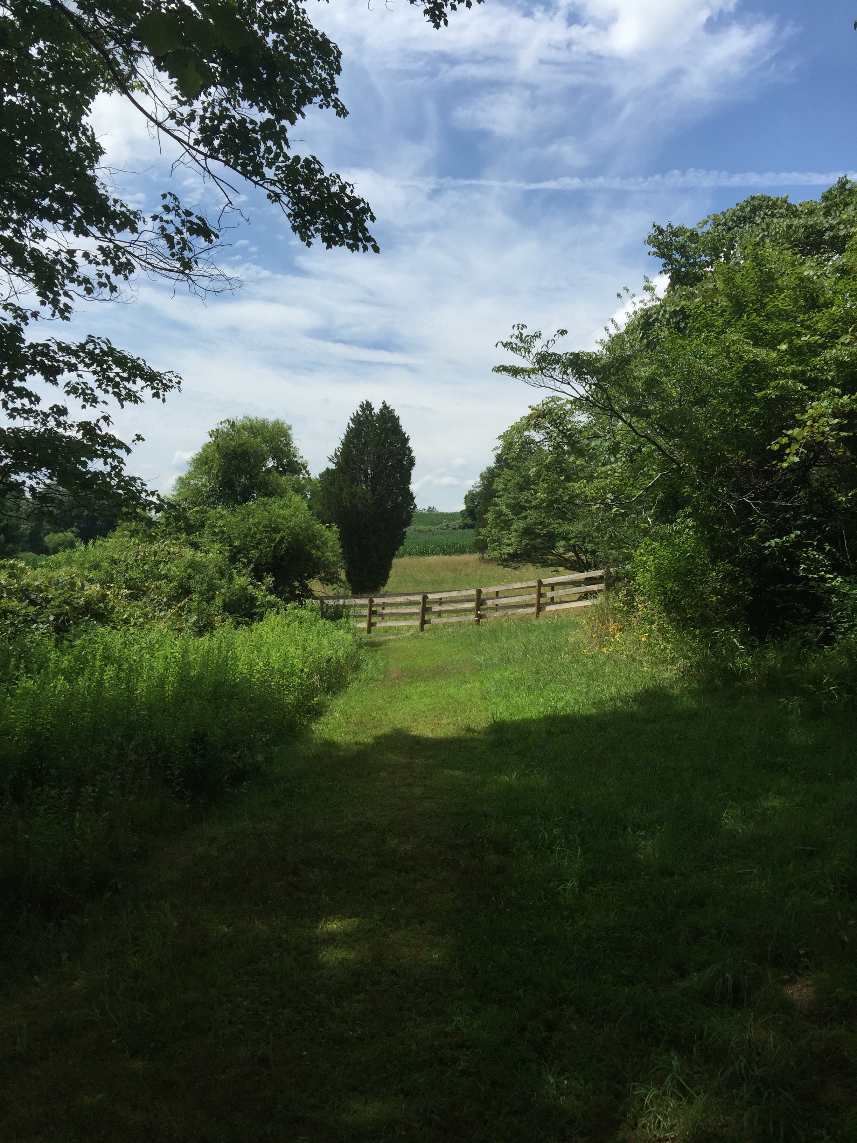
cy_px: 572
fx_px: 957
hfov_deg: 48.2
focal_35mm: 29
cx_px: 428
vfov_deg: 61.7
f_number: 2.2
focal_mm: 4.15
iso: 32
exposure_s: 1/2825
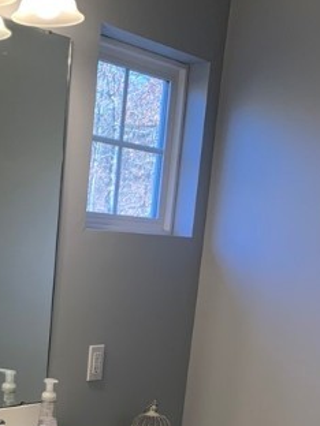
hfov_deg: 21.9
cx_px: -12
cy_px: 442
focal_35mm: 64
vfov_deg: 28.1
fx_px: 789
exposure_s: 1/120
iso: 64
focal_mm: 4.25
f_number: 1.8
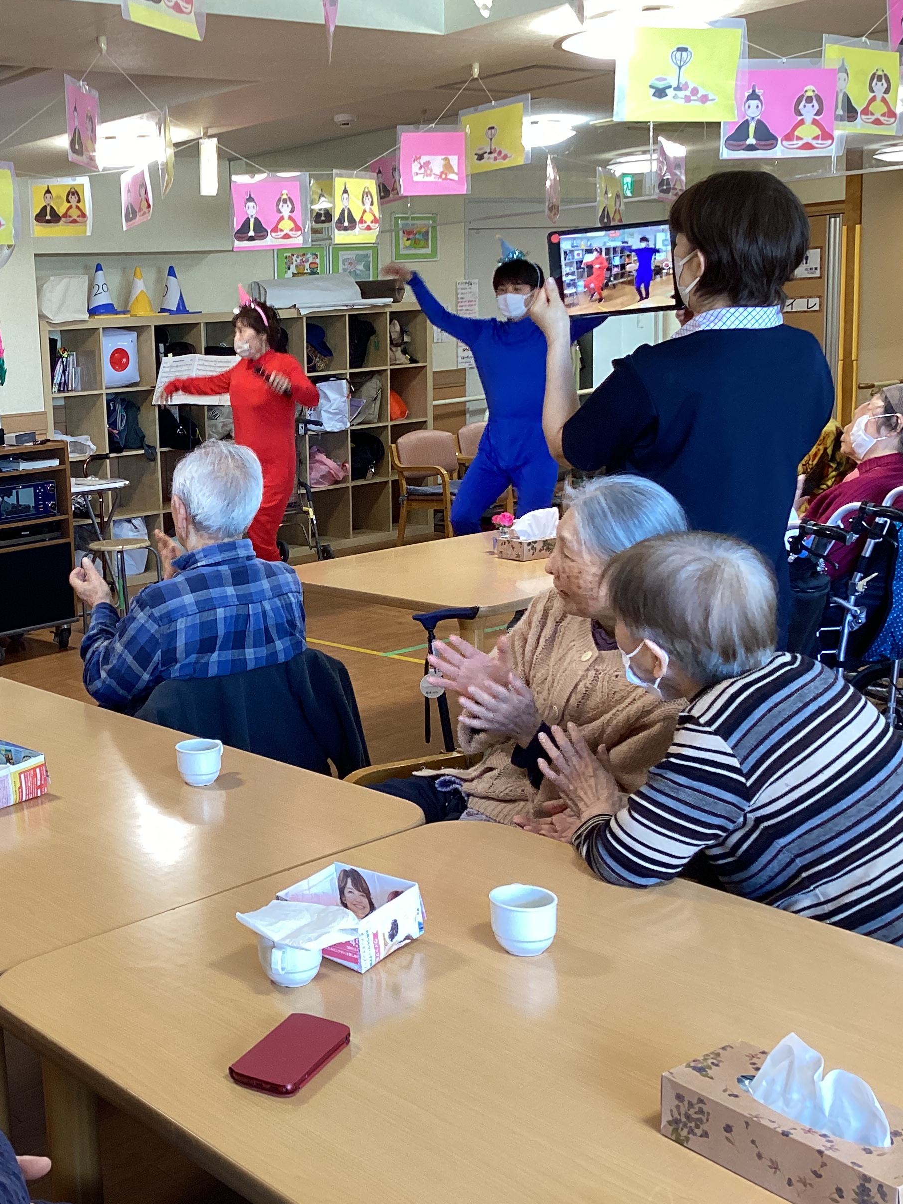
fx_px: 1461
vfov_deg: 44.8
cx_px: 119
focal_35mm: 42
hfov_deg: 32.9
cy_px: 600
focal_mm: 3.3
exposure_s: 1/50
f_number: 2.4
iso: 100
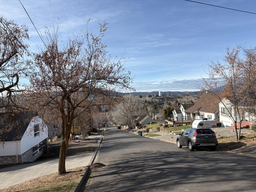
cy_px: 96
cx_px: 128
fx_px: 192
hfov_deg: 67.3
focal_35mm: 26
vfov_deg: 53.1
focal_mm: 5.96
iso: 50
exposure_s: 1/2747
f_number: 1.6
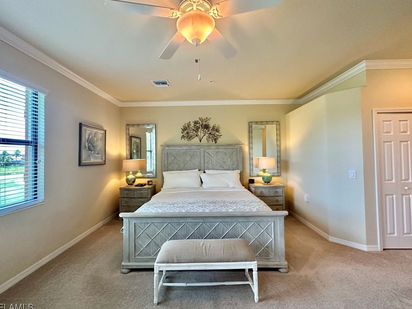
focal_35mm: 15
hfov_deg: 98.2
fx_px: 179
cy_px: 152
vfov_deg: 81.7
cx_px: 202
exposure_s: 1/120
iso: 320
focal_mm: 2.22
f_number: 2.2
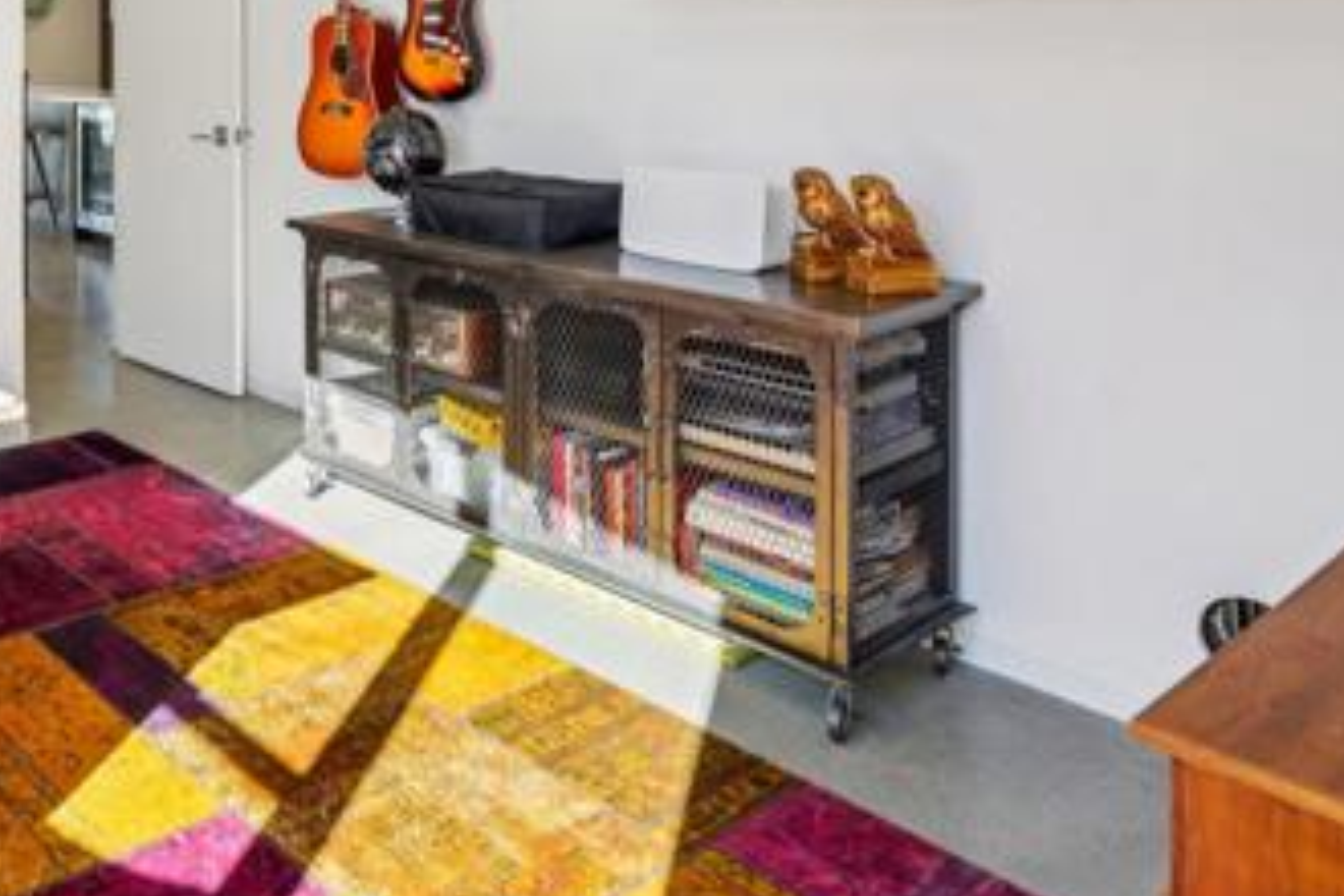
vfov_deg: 38.8
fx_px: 1157
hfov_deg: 54.4
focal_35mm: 31
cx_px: 195
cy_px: 59
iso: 125
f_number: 8
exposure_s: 1/30
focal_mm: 16
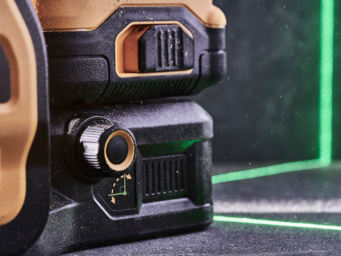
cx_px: 169
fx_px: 1074
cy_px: 128
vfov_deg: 13.6
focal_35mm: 109
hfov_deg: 18.0
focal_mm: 100
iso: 250
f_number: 16
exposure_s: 1
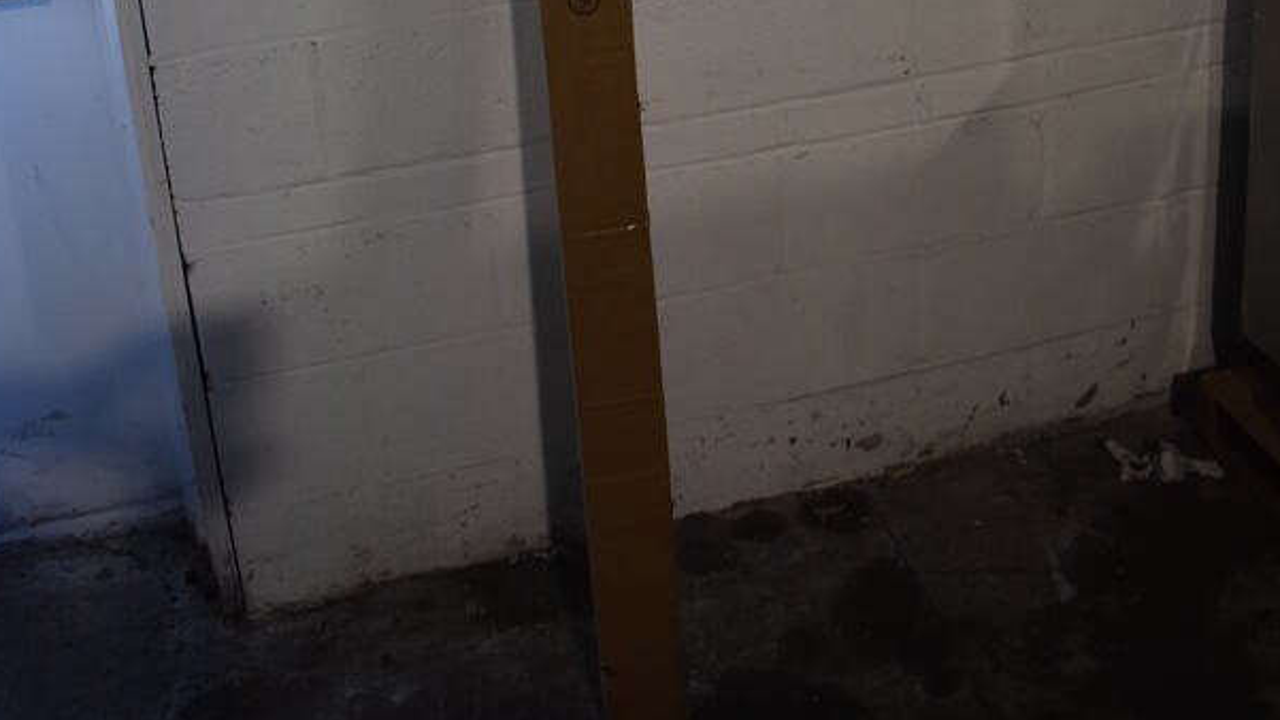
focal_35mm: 43
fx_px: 1459
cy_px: -195
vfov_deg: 24.5
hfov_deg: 47.4
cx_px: 637
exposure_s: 1/125
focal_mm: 18
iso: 800
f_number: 3.5
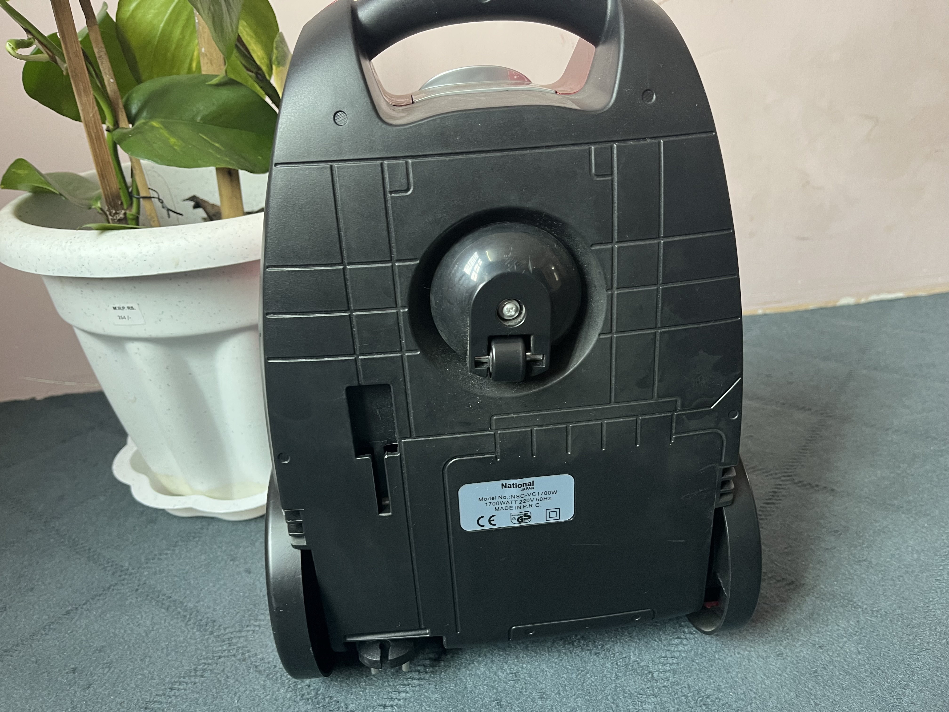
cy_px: 356
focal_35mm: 26
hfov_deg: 67.3
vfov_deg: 53.1
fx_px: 713
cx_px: 474
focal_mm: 5.1
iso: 160
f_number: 1.6
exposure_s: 1/50
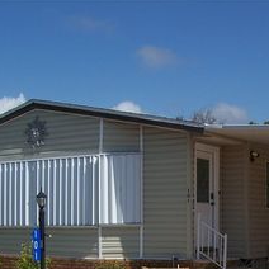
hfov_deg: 22.8
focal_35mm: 75
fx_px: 659
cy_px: 234
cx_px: 209
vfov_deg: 22.6
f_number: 4
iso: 64
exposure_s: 1/1000
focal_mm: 5.85
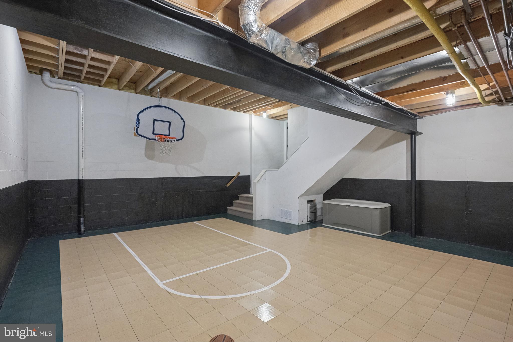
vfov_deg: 72.0
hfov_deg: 95.0
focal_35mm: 16
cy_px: 171
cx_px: 256
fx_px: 235
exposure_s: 1/25
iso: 2000
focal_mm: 16.5
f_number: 5
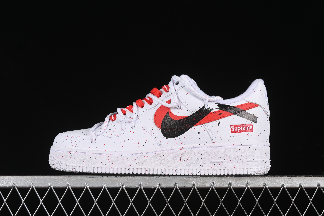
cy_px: 108
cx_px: 162
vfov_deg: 18.2
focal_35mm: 75
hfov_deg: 27.0
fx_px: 675
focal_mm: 50
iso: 160
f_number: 8
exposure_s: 1/100
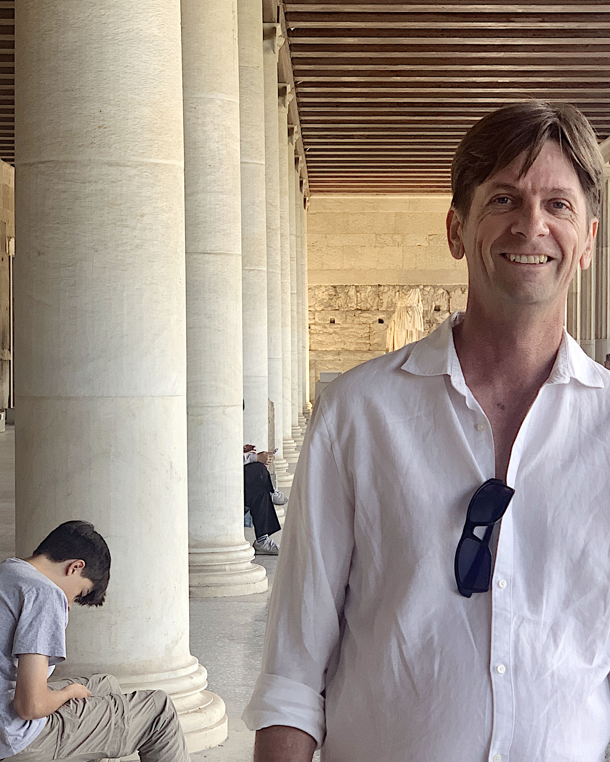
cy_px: 423
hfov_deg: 17.6
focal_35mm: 87
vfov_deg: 22.0
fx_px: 1963
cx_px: 382
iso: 40
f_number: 2.4
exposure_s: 1/122
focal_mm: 6
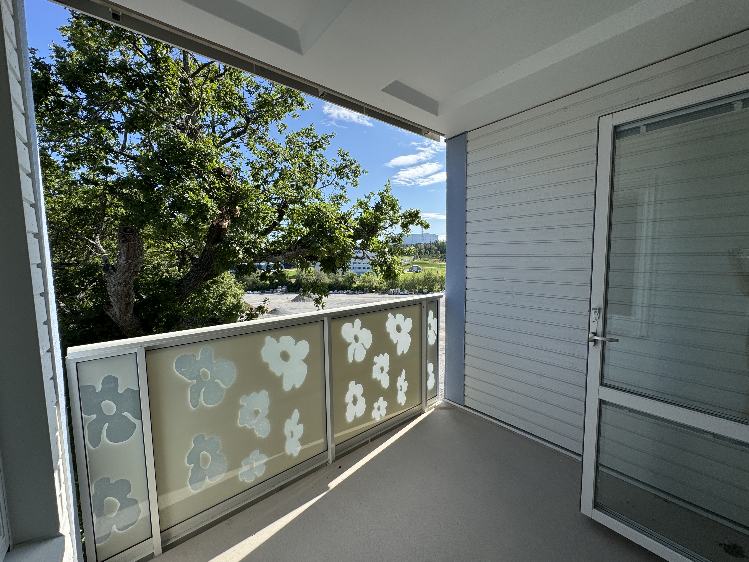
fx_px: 303
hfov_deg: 102.1
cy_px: 281
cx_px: 374
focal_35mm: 14
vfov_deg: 85.7
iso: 40
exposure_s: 1/980
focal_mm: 2.22
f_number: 2.2
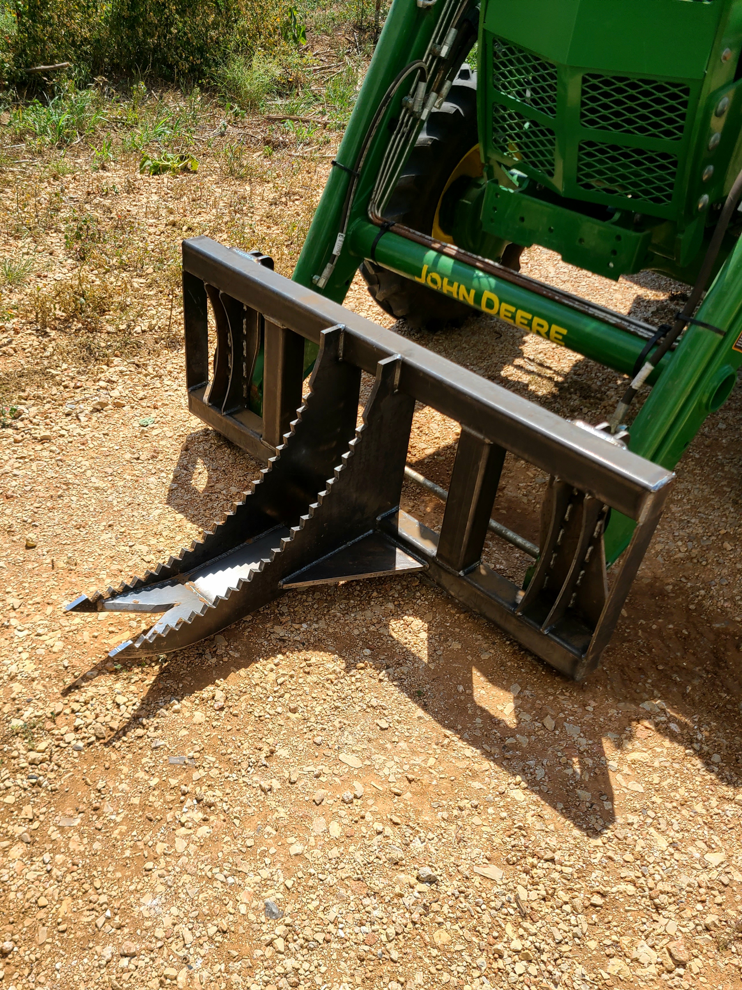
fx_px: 743
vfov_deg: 67.3
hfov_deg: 53.1
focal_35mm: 26
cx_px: 371
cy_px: 495
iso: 40
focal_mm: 5.4
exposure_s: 1/2500
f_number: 1.8
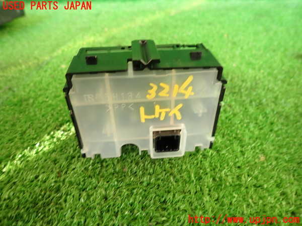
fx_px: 218
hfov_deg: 69.4
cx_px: 151
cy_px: 113
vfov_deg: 54.9
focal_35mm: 25
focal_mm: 4.5
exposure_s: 1/60
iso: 200
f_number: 2
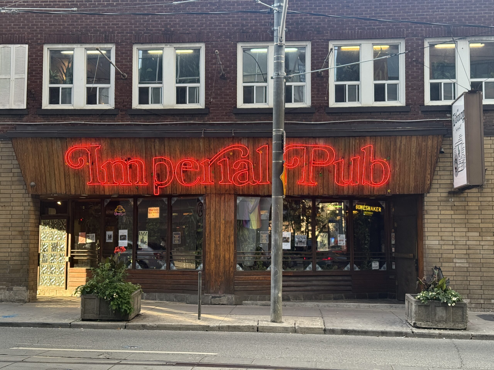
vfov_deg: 30.3
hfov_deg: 39.7
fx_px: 685
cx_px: 247
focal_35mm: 48
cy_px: 185
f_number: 1.78
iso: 100
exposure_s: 1/282
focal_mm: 6.76
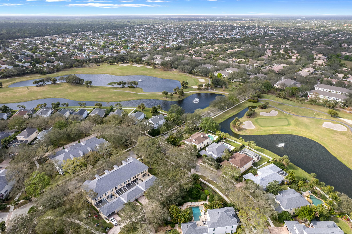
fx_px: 215
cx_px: 176
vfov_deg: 57.2
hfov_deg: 78.6
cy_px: 117
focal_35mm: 22
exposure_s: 1/1600
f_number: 2.8
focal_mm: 8.38
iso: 100
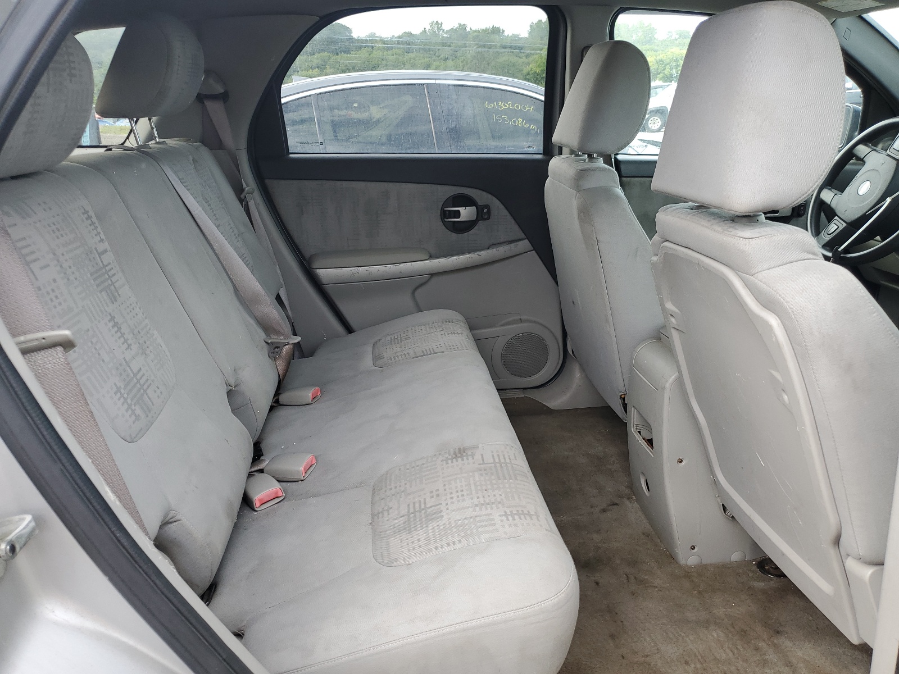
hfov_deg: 67.3
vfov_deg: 53.1
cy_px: 337
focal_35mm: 26
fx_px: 675
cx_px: 450
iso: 50
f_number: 1.5
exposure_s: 1/125
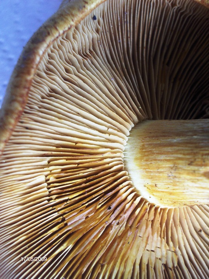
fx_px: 499
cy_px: 140
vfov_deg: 31.2
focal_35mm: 62
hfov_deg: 23.7
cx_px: 104
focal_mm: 10.19
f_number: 3.5
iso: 100
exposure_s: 1/187
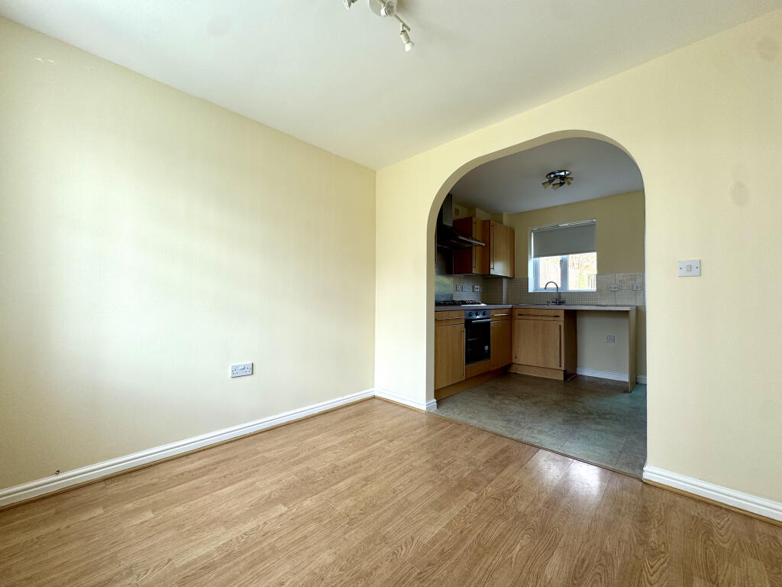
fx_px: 316
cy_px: 294
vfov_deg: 85.7
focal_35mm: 14
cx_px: 391
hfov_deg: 102.1
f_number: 2.2
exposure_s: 1/99
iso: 50
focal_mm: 2.22
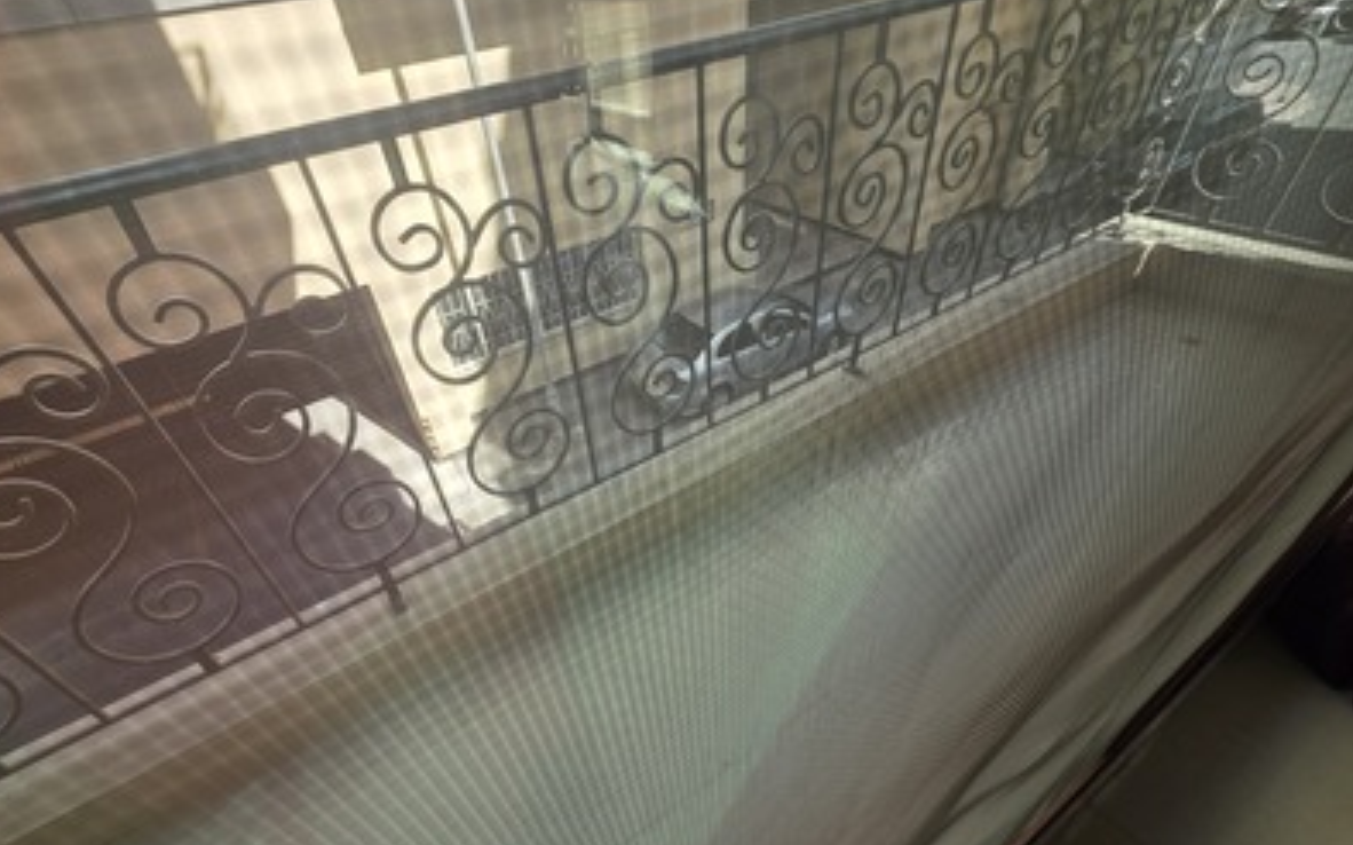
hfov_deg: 97.7
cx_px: 627
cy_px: 483
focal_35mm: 16
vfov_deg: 70.8
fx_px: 590
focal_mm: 2.2
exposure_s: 1/120
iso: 32
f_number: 1.9
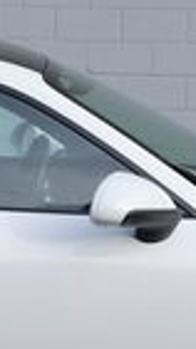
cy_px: 228
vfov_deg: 10.5
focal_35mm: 205
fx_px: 1900
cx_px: -169
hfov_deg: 5.8
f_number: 5.6
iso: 200
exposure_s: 1/210
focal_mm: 24.3
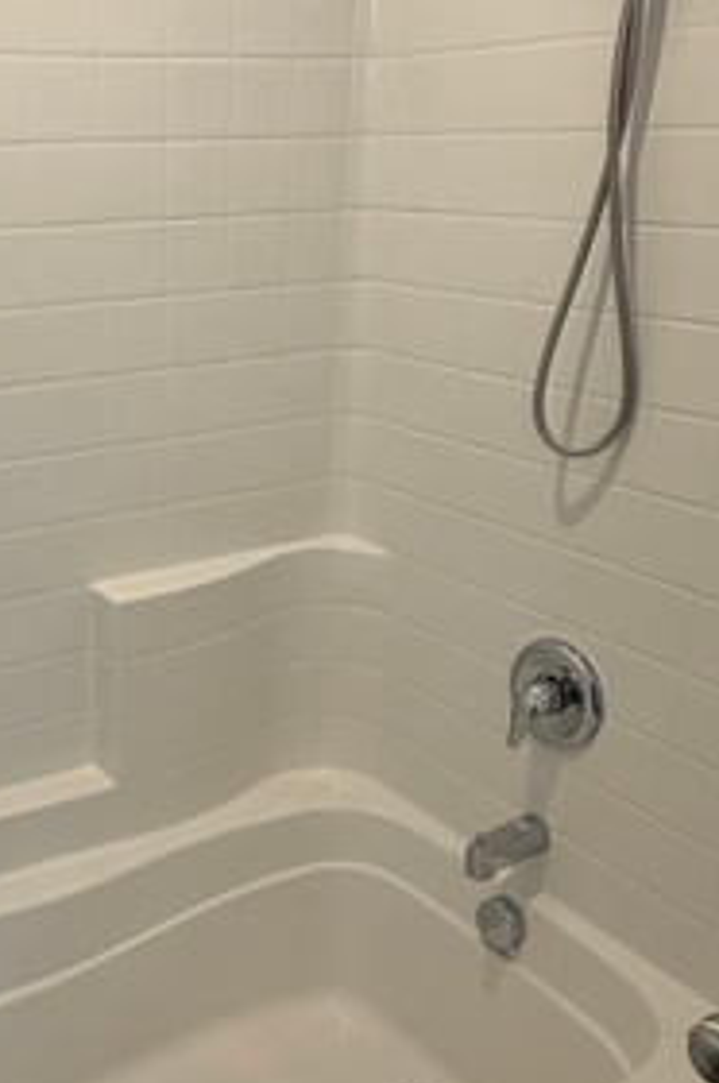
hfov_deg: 31.8
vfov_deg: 48.4
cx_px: 73
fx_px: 1201
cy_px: 615
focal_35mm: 40
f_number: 2.2
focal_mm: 2.22
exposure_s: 1/120
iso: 125
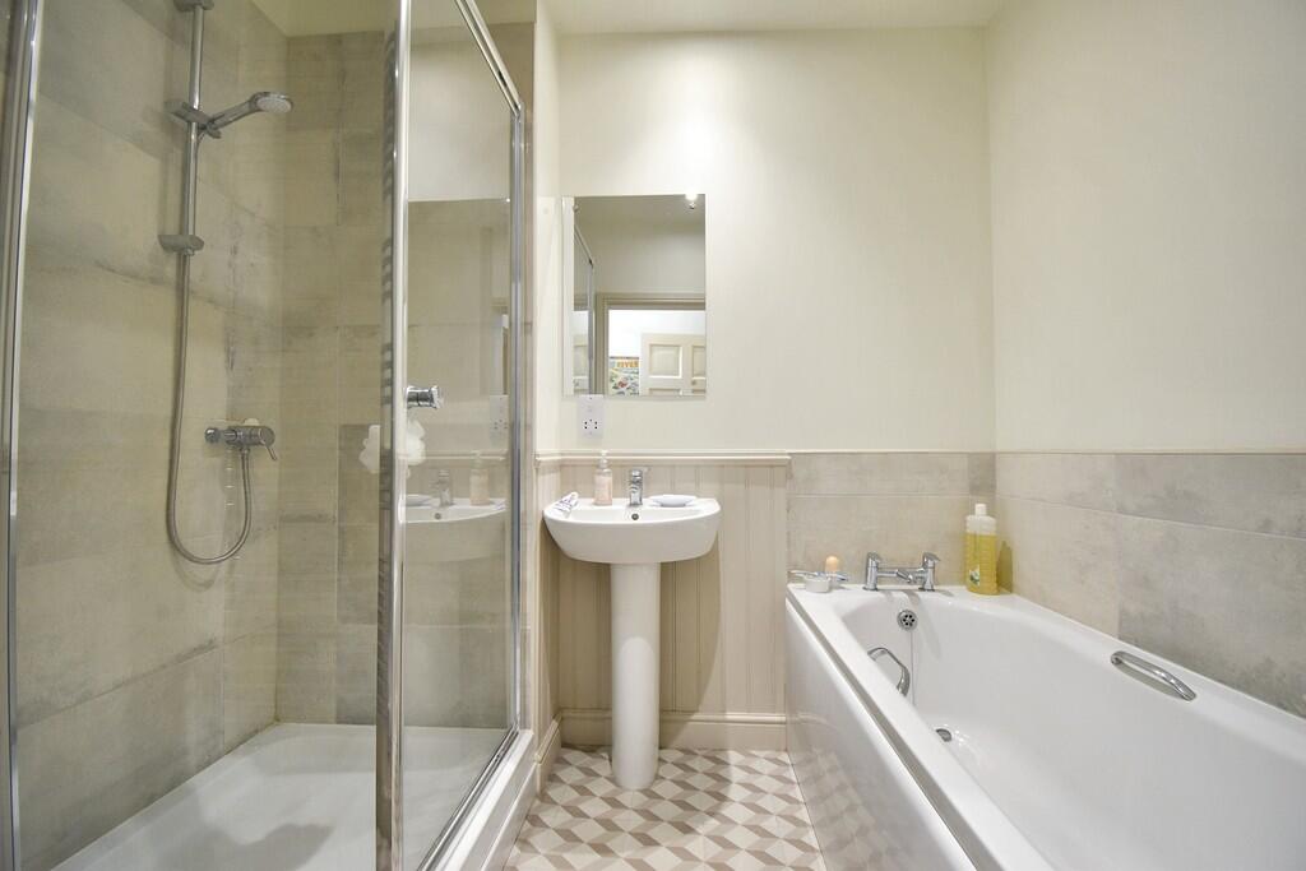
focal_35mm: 15
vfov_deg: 77.3
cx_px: 653
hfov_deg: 100.4
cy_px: 436
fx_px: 544
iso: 450
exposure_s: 1/15
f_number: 4.5
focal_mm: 10
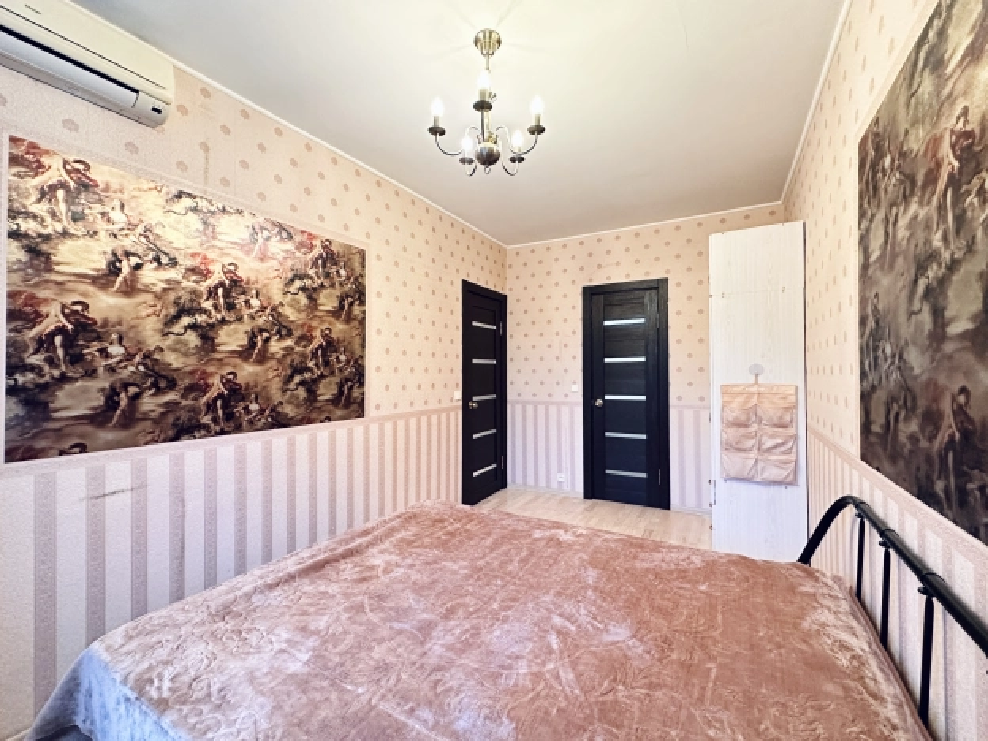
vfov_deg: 85.7
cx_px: 494
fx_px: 400
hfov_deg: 102.1
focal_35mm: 14
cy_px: 370
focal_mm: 2.22
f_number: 2.2
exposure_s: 1/50
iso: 800
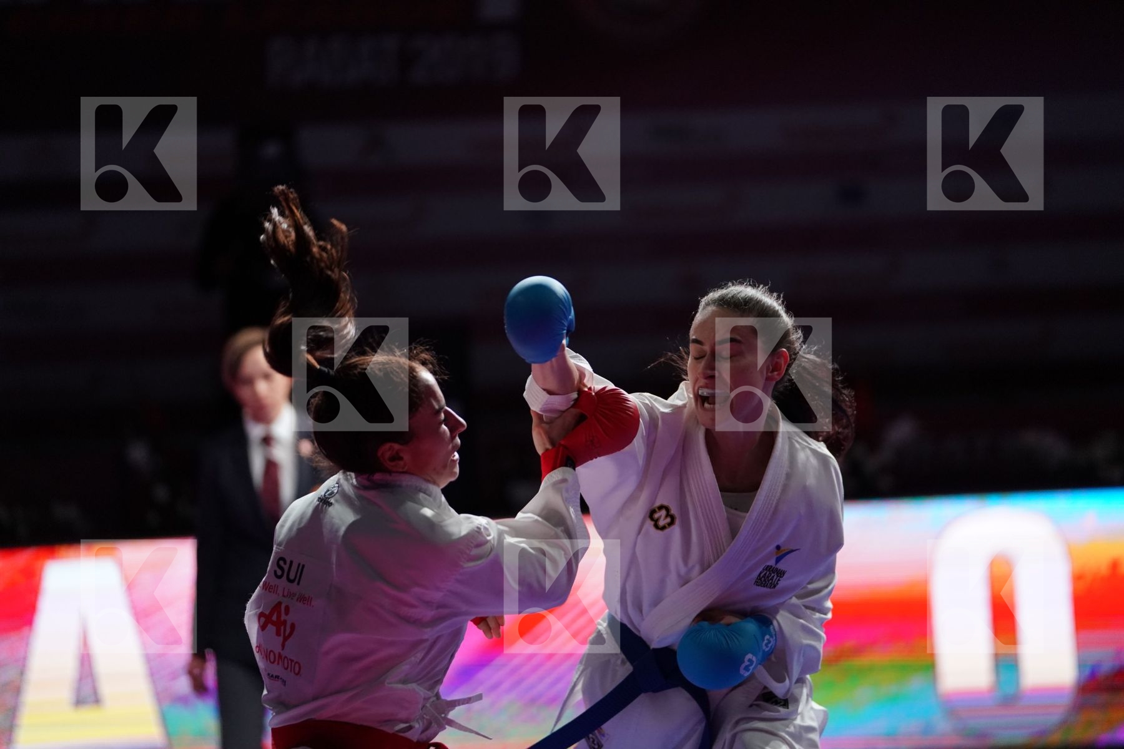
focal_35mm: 152
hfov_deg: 13.5
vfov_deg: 9.0
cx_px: 562
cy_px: 374
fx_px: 4745
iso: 3200
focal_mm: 152
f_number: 2.8
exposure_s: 1/1000
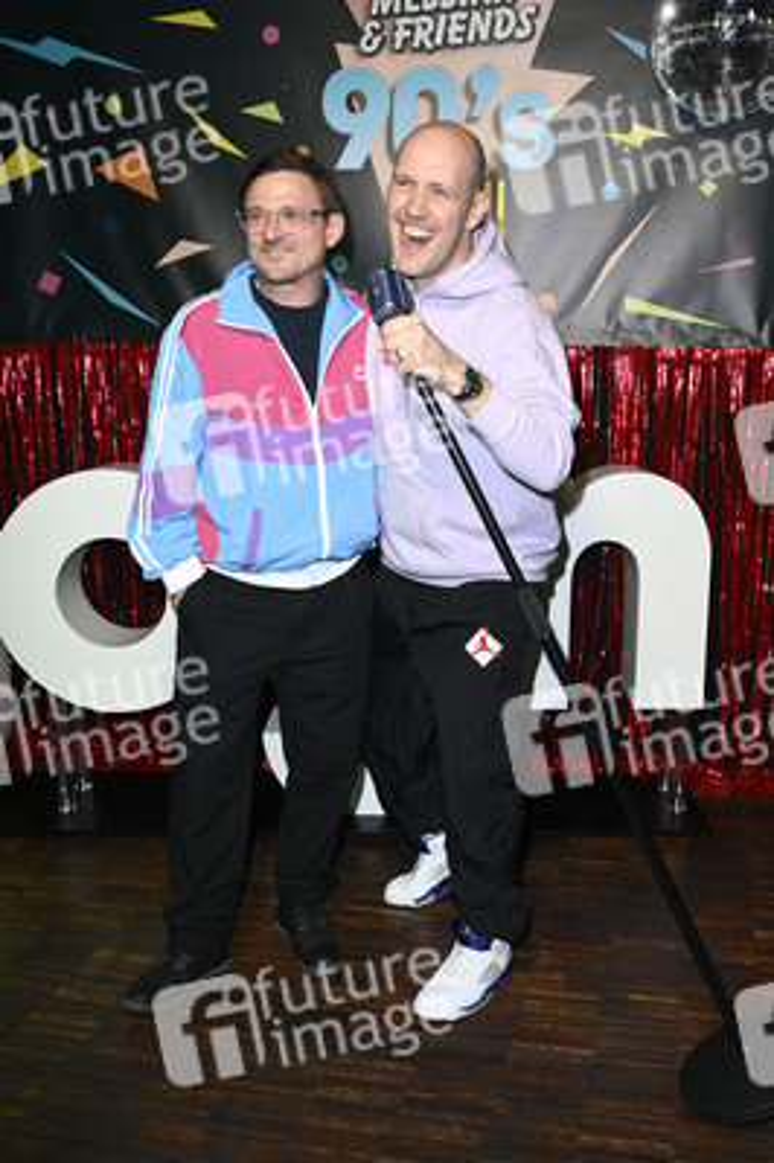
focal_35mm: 32
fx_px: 1034
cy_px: 582
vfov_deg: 58.8
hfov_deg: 41.0
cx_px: 387
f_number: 5.6
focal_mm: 32
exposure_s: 1/250
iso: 2000
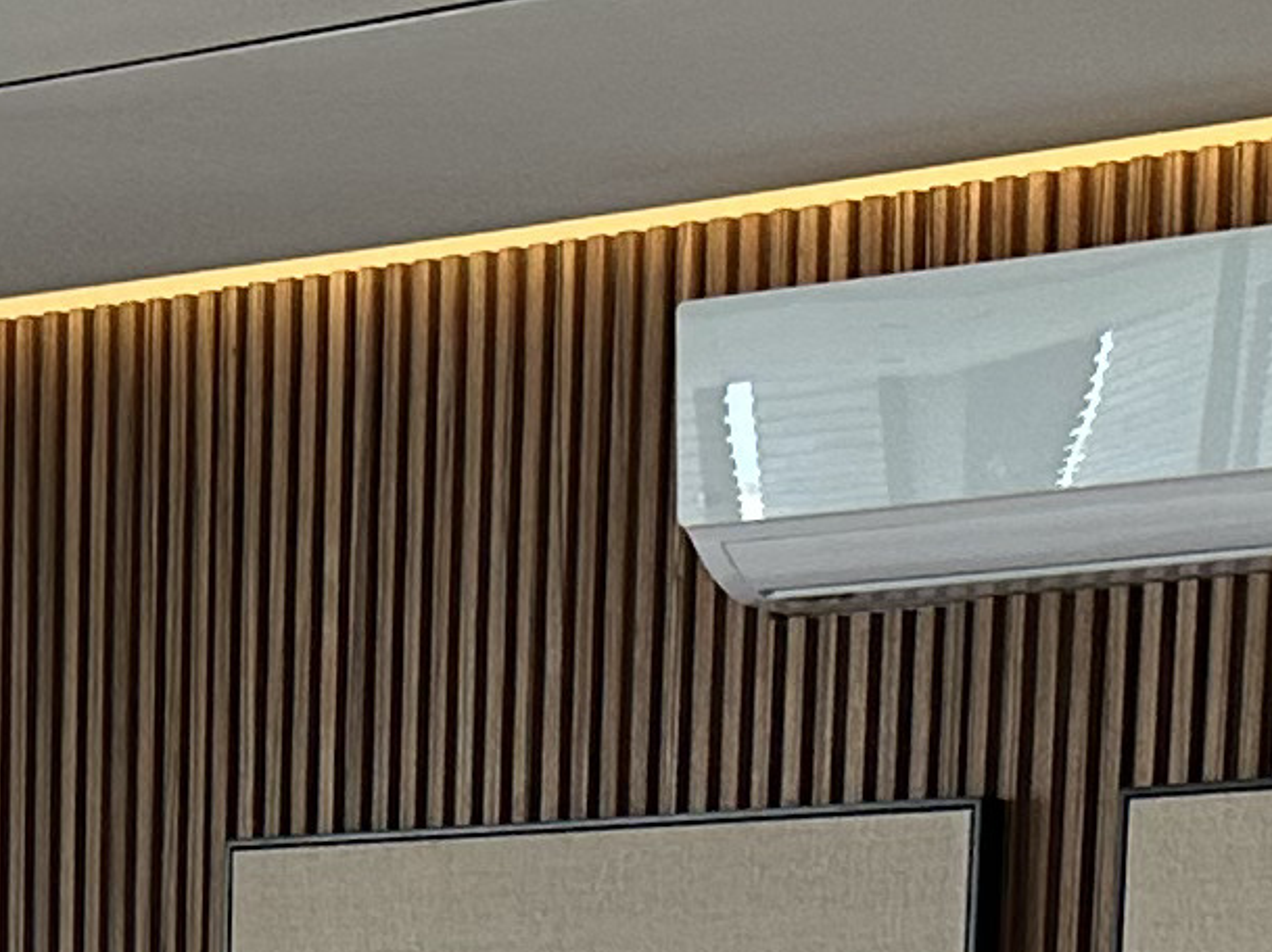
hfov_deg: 12.3
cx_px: 77
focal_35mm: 159
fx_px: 5839
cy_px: 2169
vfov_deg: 8.6
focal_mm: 6.86
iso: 160
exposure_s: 1/120
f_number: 1.78
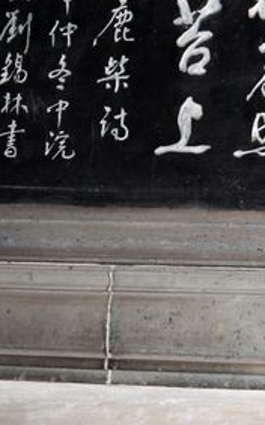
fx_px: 2603
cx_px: 387
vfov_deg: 9.3
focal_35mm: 225
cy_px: 47
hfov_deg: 5.8
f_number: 5.6
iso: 200
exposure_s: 1/60
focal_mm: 52
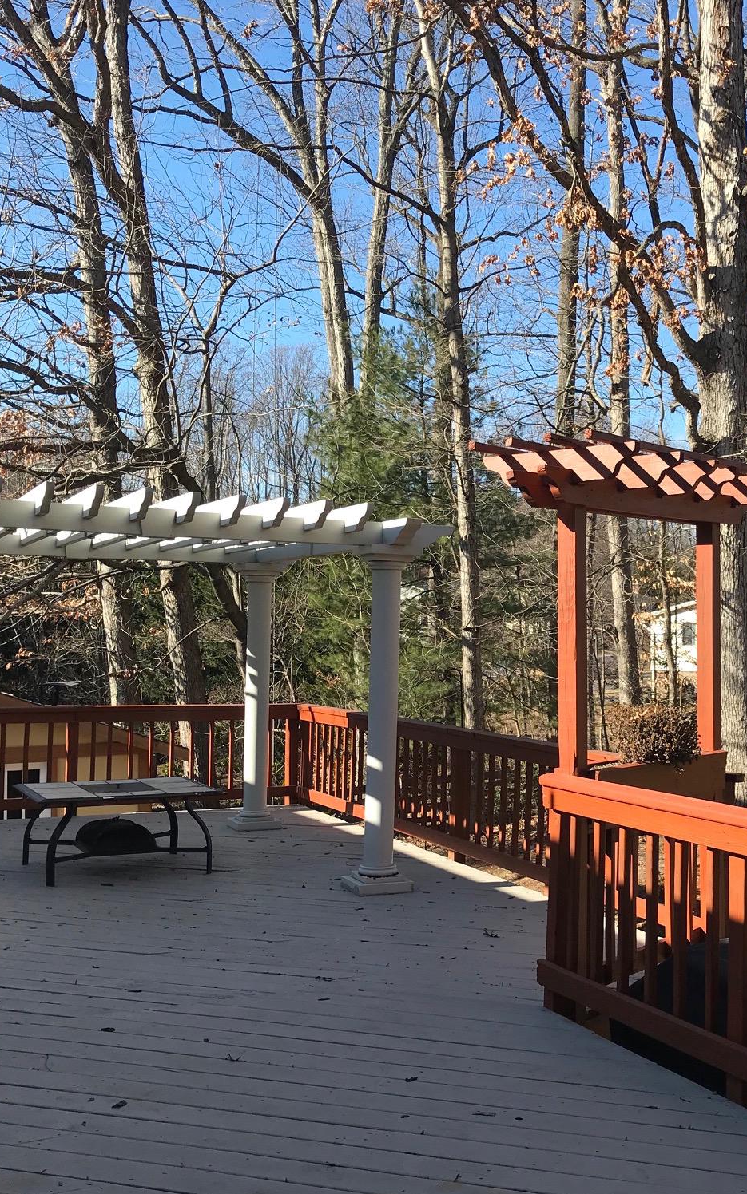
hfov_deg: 31.5
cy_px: 603
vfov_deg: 49.3
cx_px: 538
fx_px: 1303
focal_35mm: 40
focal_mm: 3.99
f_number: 1.8
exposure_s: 1/1064
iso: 20
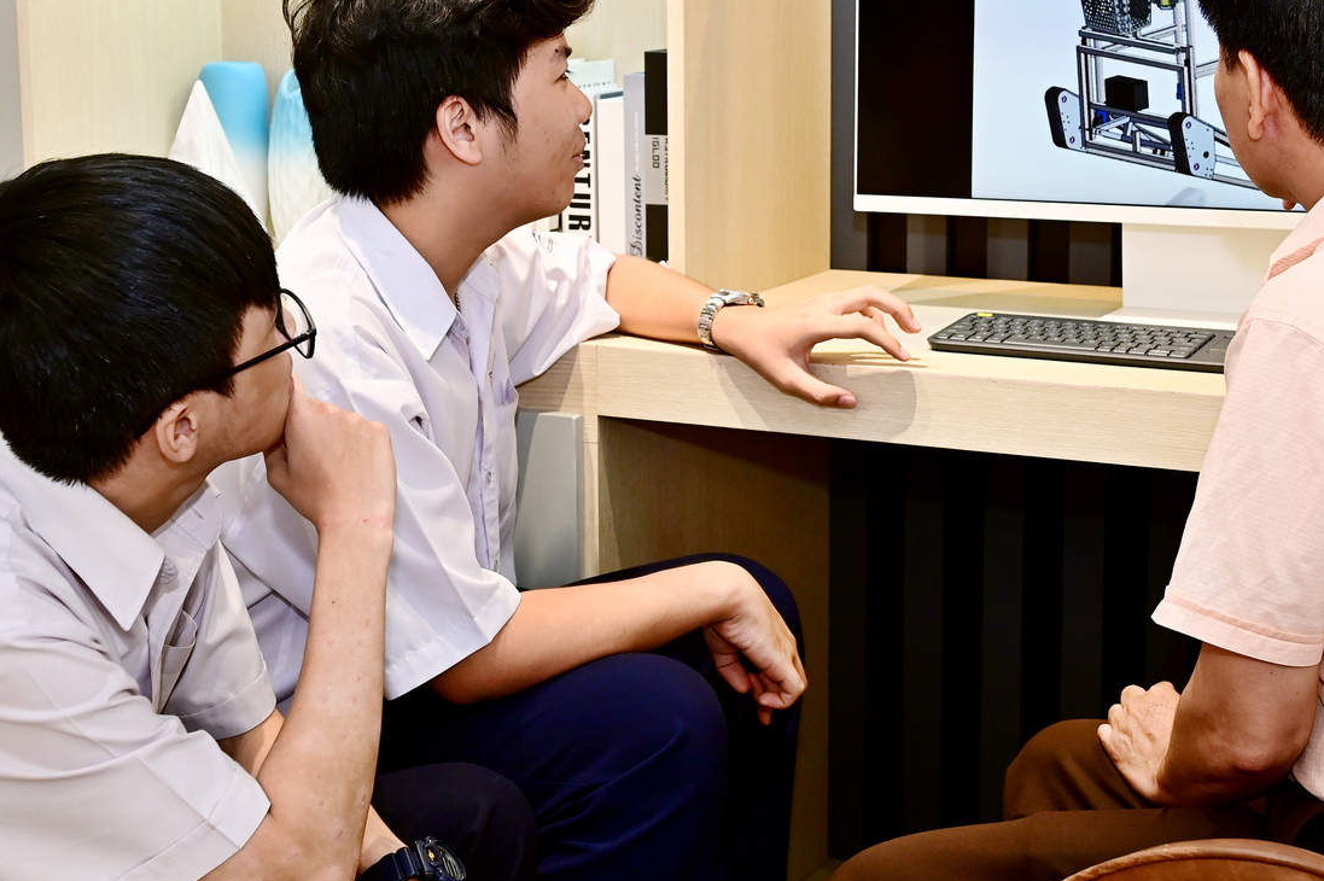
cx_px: 622
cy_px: 323
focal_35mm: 63
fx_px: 2316
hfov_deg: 31.9
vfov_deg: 21.5
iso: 1250
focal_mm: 36
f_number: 5
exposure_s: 1/100
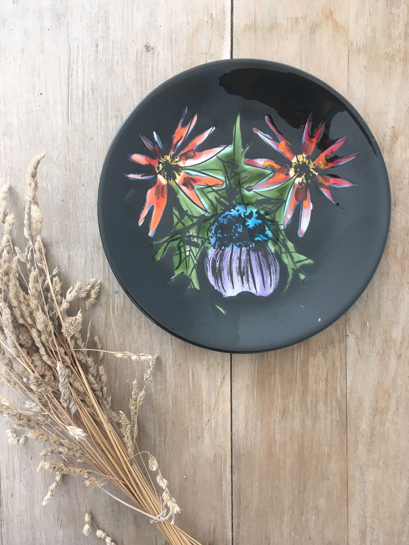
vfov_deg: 61.7
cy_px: 272
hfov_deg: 48.2
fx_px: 457
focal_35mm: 29
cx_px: 204
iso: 32
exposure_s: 1/33
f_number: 2.2
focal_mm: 4.15
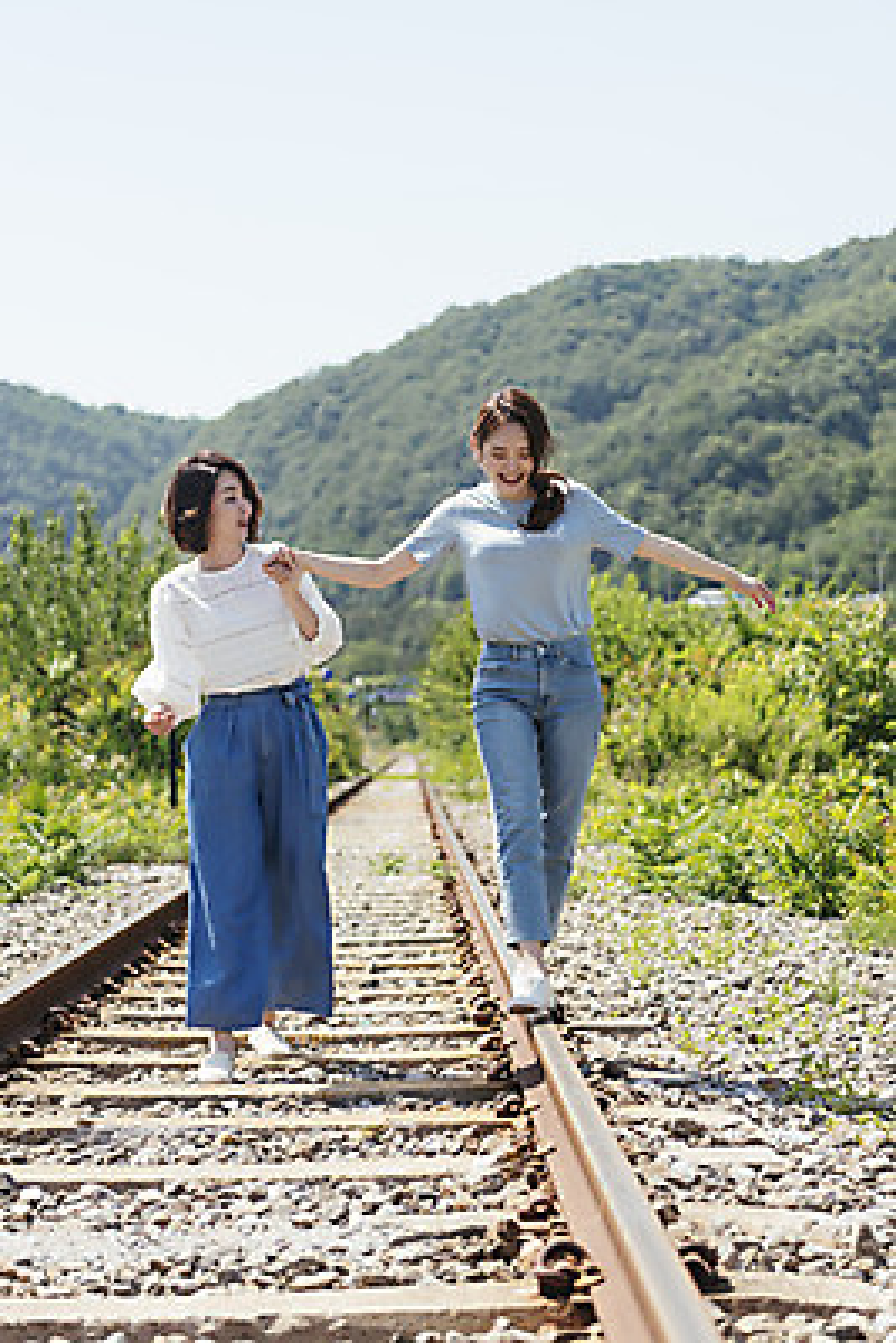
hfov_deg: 20.9
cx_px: 448
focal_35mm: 65
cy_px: 672
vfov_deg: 30.9
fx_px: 2424
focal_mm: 65
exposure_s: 1/2000
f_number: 3.2
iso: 100
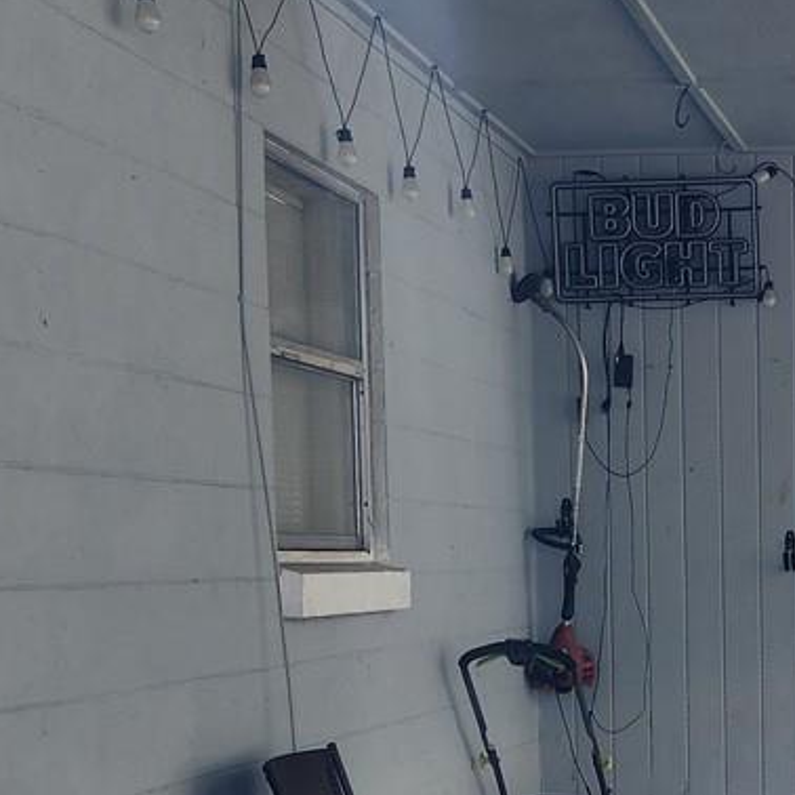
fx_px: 2235
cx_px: 858
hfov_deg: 19.4
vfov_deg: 19.7
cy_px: 745
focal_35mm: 86
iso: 12
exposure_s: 1/360
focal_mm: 6.4
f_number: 1.8
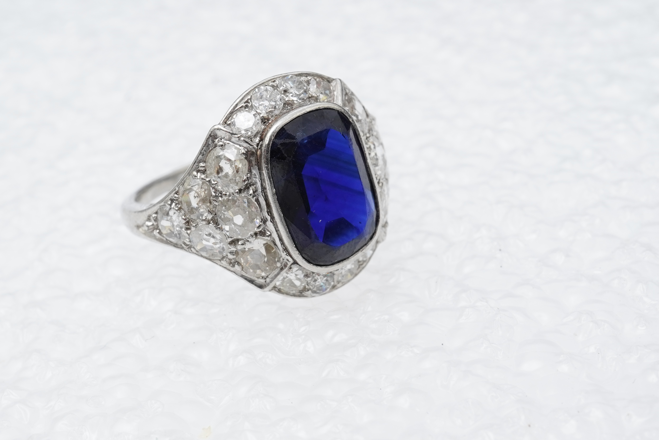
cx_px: 290
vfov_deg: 21.2
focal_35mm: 64
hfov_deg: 31.4
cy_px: 208
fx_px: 1171
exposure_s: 1/100
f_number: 22
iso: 640
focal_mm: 30
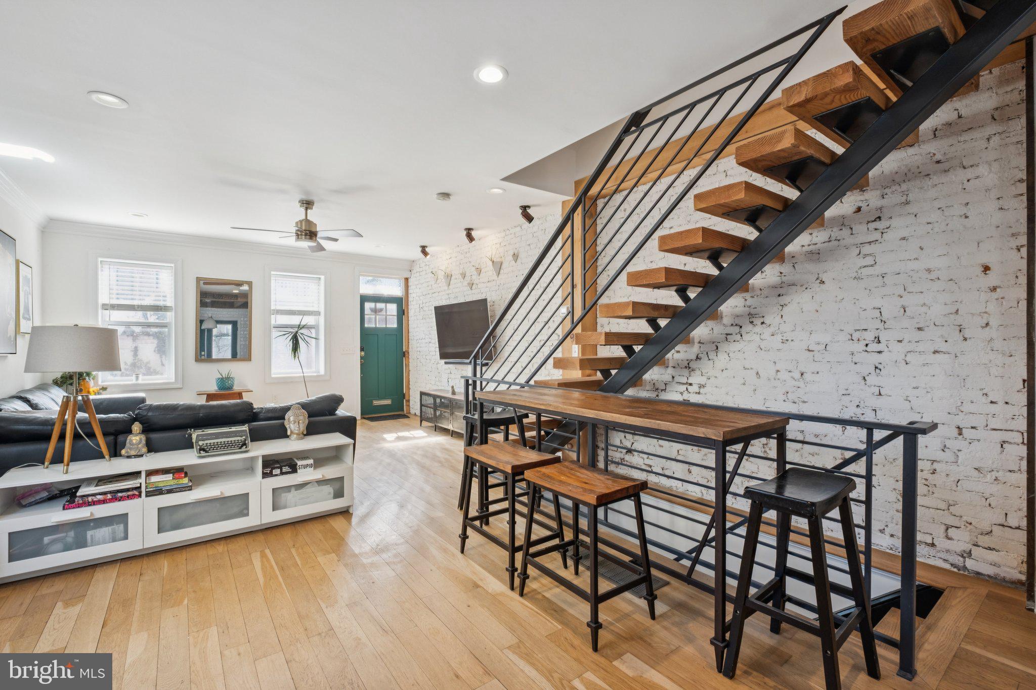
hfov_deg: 100.4
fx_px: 432
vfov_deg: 77.3
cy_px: 345
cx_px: 518
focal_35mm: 15
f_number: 8
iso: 250
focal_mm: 10
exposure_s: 1/9
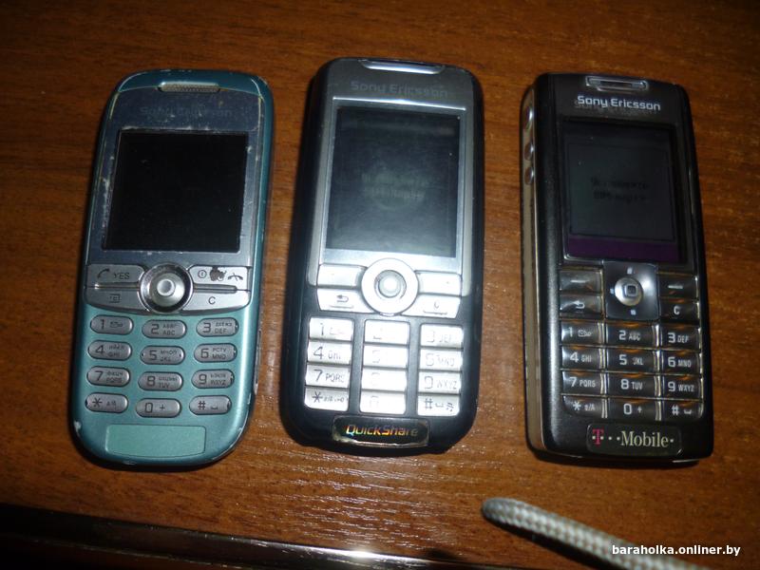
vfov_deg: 56.8
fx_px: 527
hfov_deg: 71.6
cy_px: 285
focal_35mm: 24
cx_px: 380
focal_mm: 4.3
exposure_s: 1/125
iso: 100
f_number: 2.5
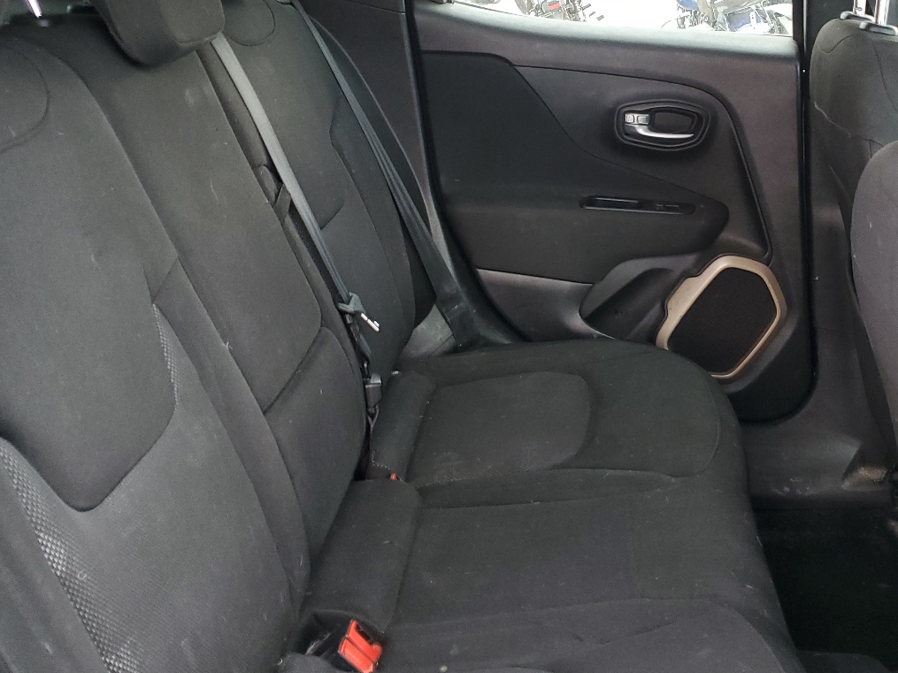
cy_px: 228
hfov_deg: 45.6
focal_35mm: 41
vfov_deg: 34.8
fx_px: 1063
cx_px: 531
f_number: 1.5
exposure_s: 1/60.2
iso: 101
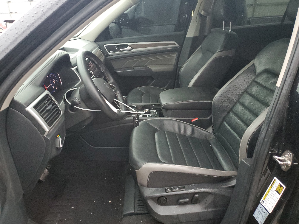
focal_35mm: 26
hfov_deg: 67.3
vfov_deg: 53.1
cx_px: 150
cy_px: 112
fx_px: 225
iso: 565
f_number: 1.5
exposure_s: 1/15
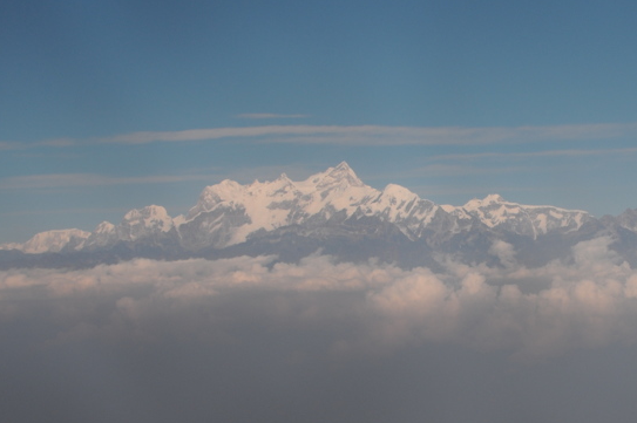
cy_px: 293
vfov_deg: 13.8
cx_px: 495
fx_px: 1749
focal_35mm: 99
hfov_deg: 20.4
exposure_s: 1/200
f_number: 7.1
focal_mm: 35
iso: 200
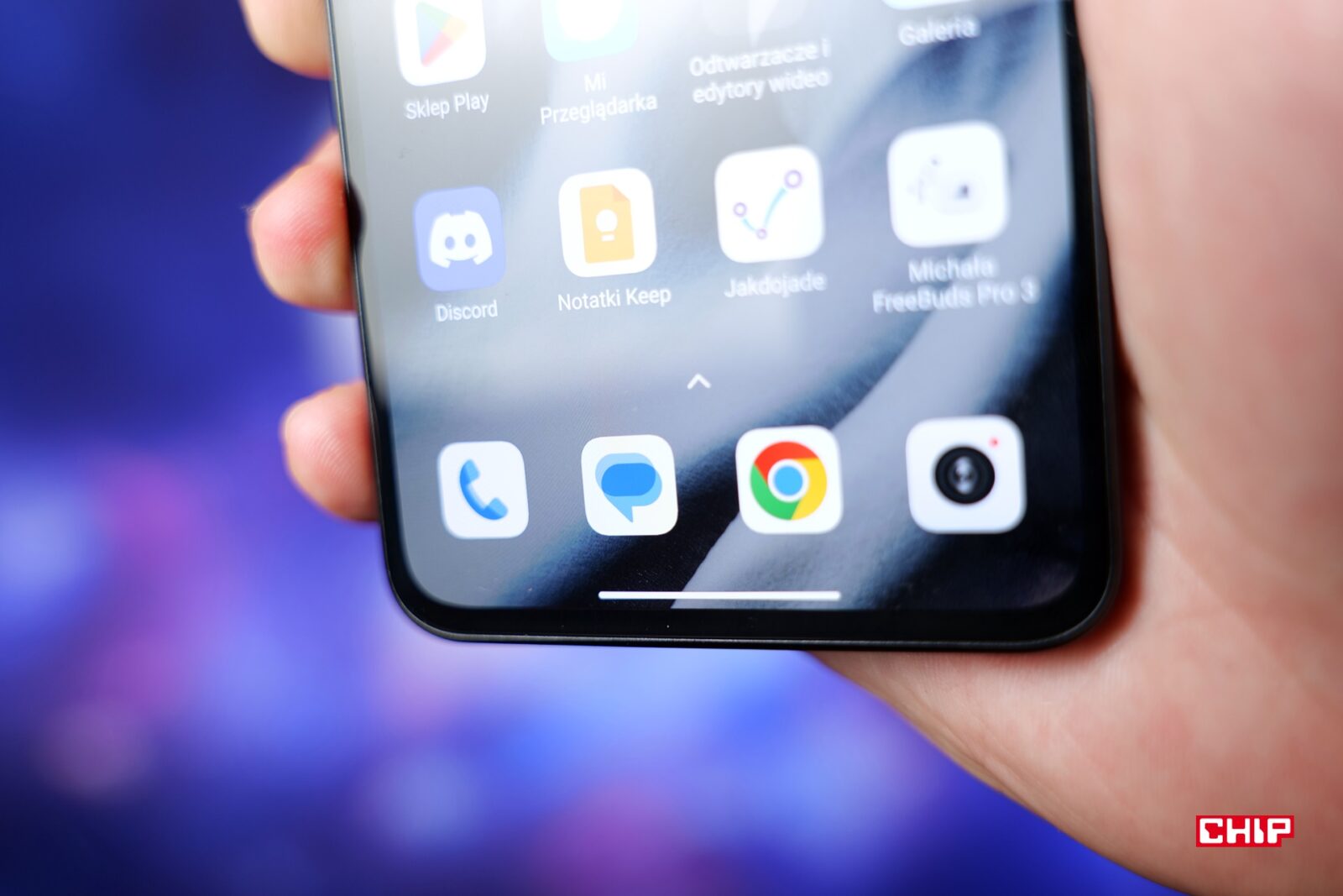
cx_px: 672
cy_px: 448
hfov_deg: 53.1
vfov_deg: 36.9
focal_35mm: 36
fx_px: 1343
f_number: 3.5
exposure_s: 1/50
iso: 640
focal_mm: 36
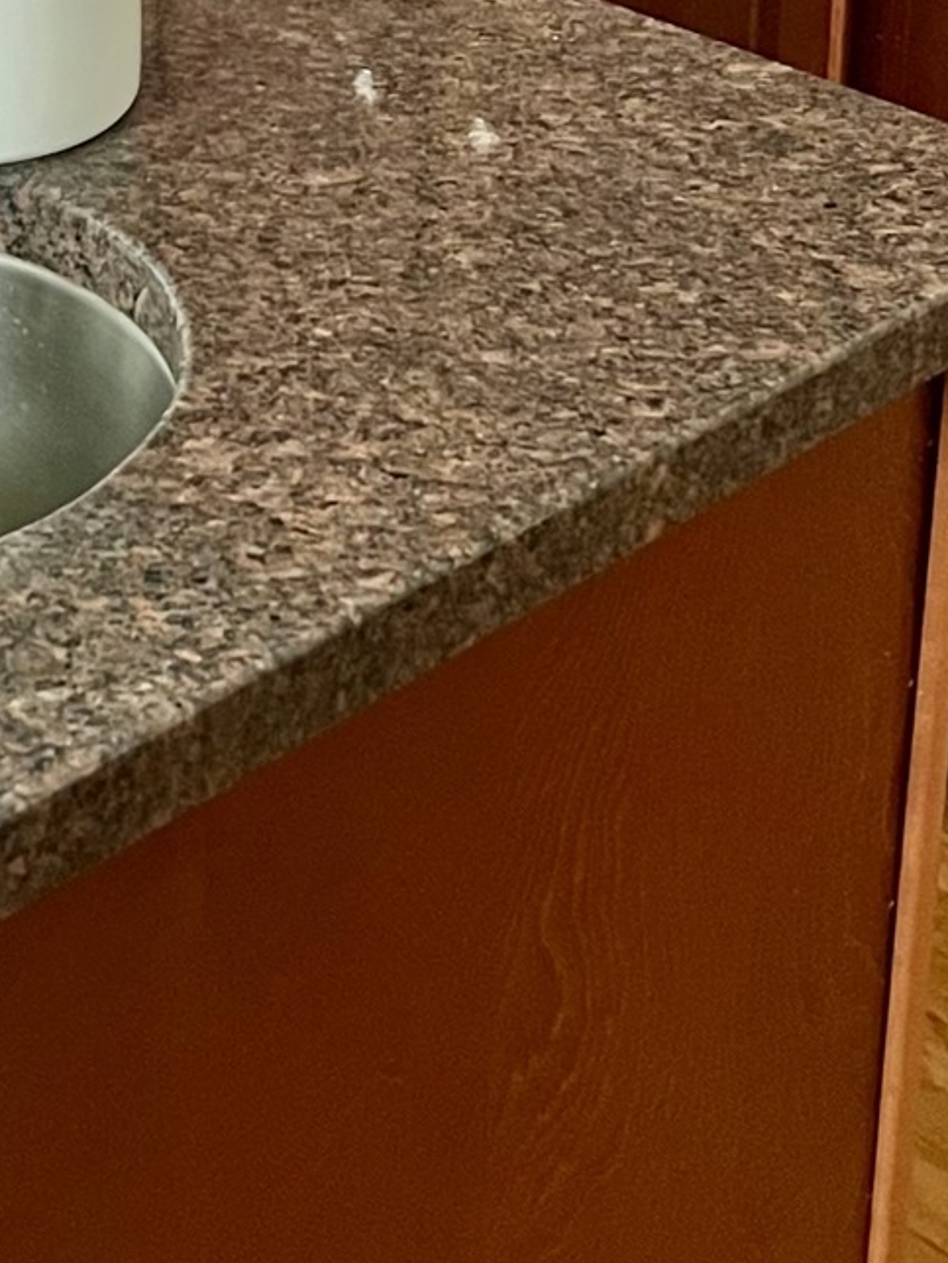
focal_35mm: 93
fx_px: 3396
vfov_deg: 19.9
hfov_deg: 15.8
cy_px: -208
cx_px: 241
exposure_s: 1/60
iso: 500
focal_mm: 5.1
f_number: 1.6
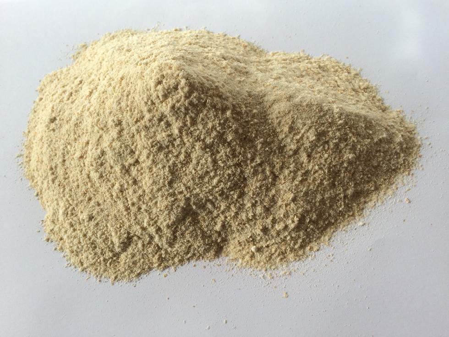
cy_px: 168
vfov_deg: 48.2
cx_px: 224
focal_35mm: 29
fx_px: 376
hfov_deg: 61.7
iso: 32
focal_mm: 4.15
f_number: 2.2
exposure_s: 1/423
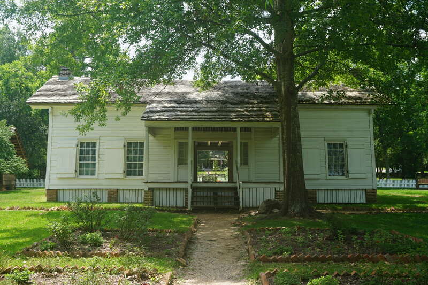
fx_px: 428
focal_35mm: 36
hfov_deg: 53.1
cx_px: 214
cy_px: 142
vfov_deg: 36.9
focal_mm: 24
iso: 100
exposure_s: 1/100
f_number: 9
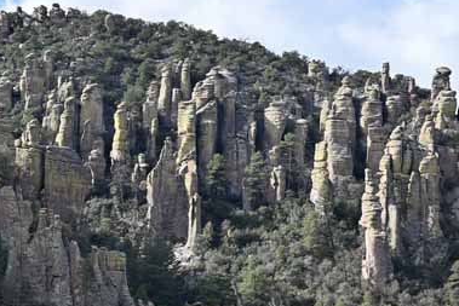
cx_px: 207
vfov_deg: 10.2
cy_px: 134
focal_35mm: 135
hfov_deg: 15.2
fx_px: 1722
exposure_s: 1/640
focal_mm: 64
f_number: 5
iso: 100
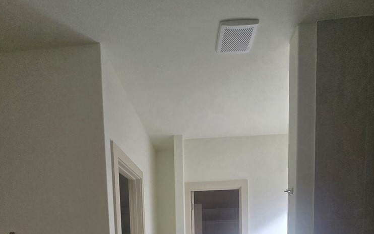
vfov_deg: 47.8
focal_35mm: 19
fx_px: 194
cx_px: 181
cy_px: 248
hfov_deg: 88.0
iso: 80
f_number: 2.2
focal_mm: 2.2
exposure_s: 1/370
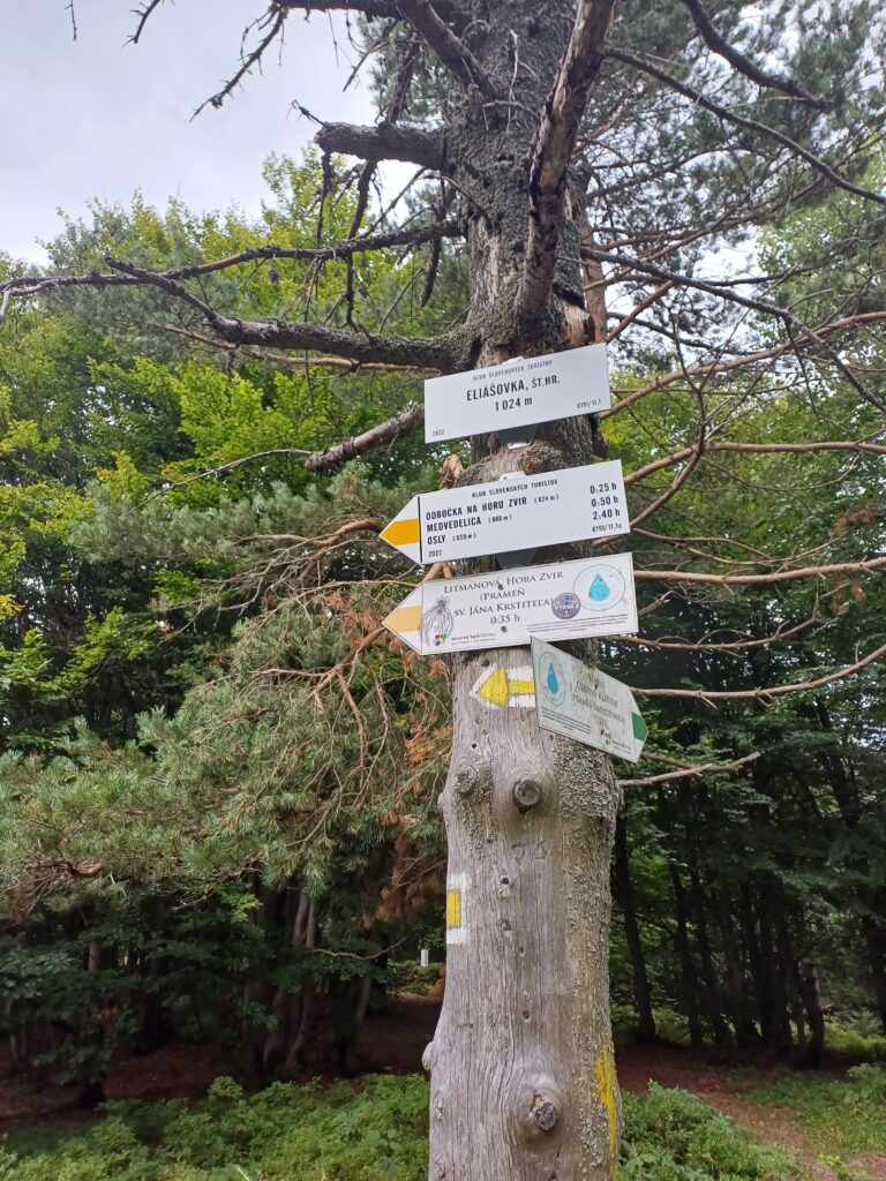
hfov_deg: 54.9
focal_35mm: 25
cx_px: 443
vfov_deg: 69.4
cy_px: 590
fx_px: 853
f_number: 1.8
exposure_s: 1/50
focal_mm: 4.65
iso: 50
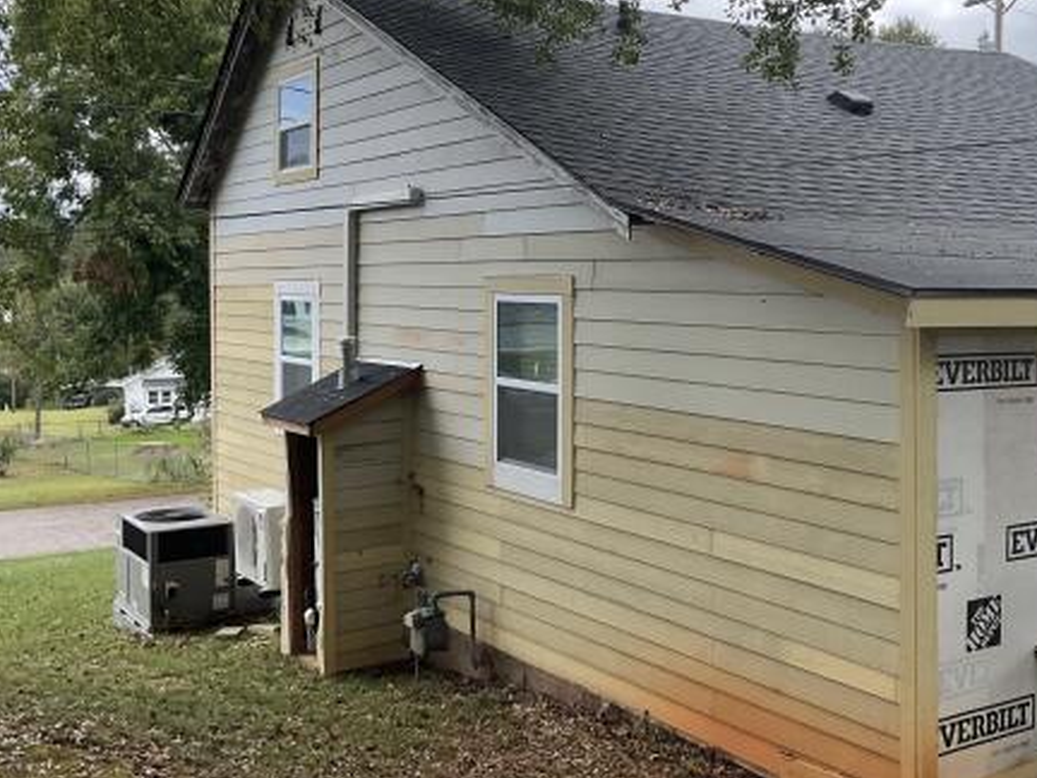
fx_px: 1288
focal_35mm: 43
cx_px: 651
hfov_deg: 43.5
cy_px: 283
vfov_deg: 33.4
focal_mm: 3
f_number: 1.8
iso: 16
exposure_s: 1/355
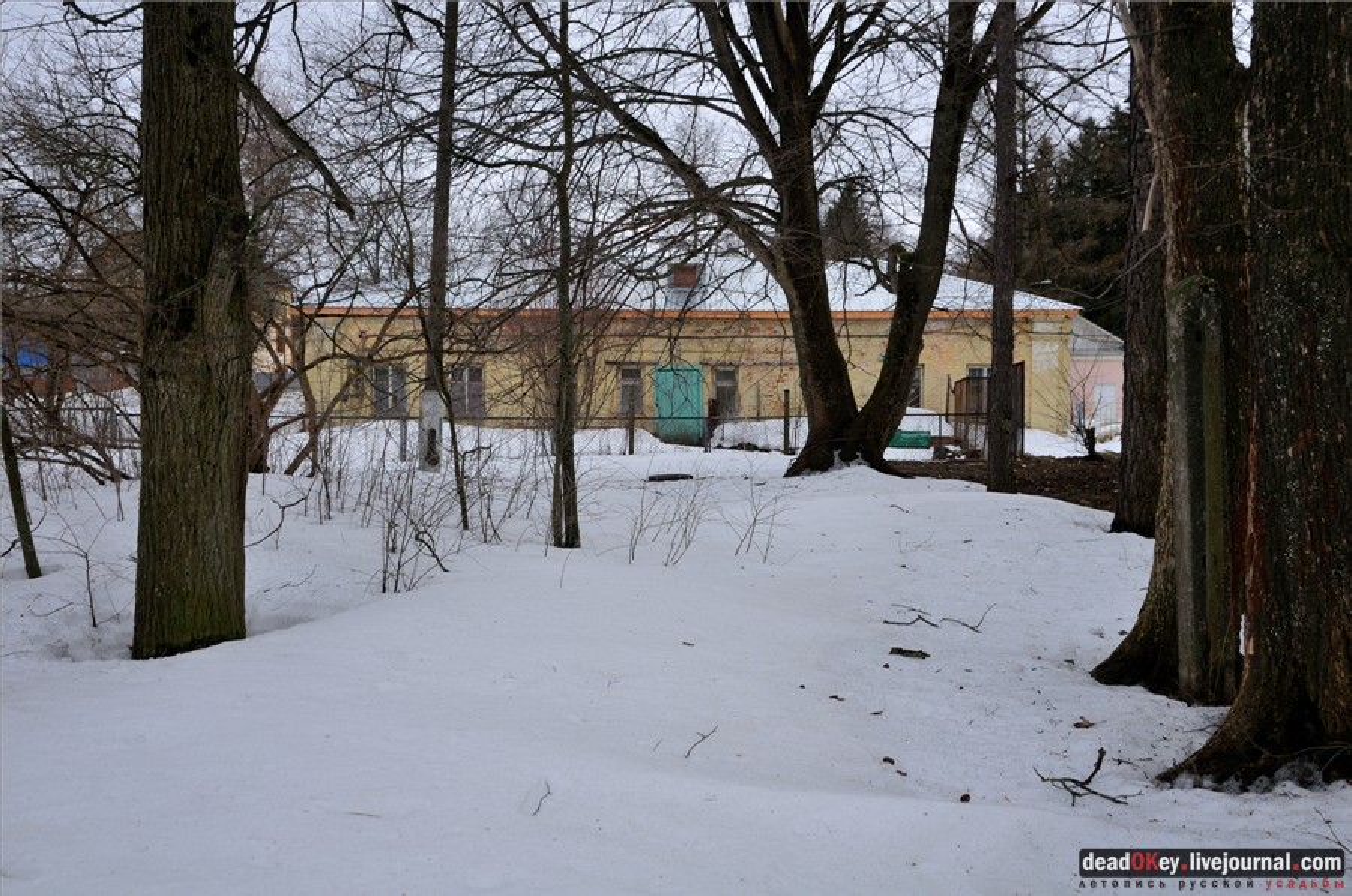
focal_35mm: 36
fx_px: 1350
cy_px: 448
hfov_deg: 53.2
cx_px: 676
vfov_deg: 36.8
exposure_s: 1/160
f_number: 8
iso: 200
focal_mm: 24
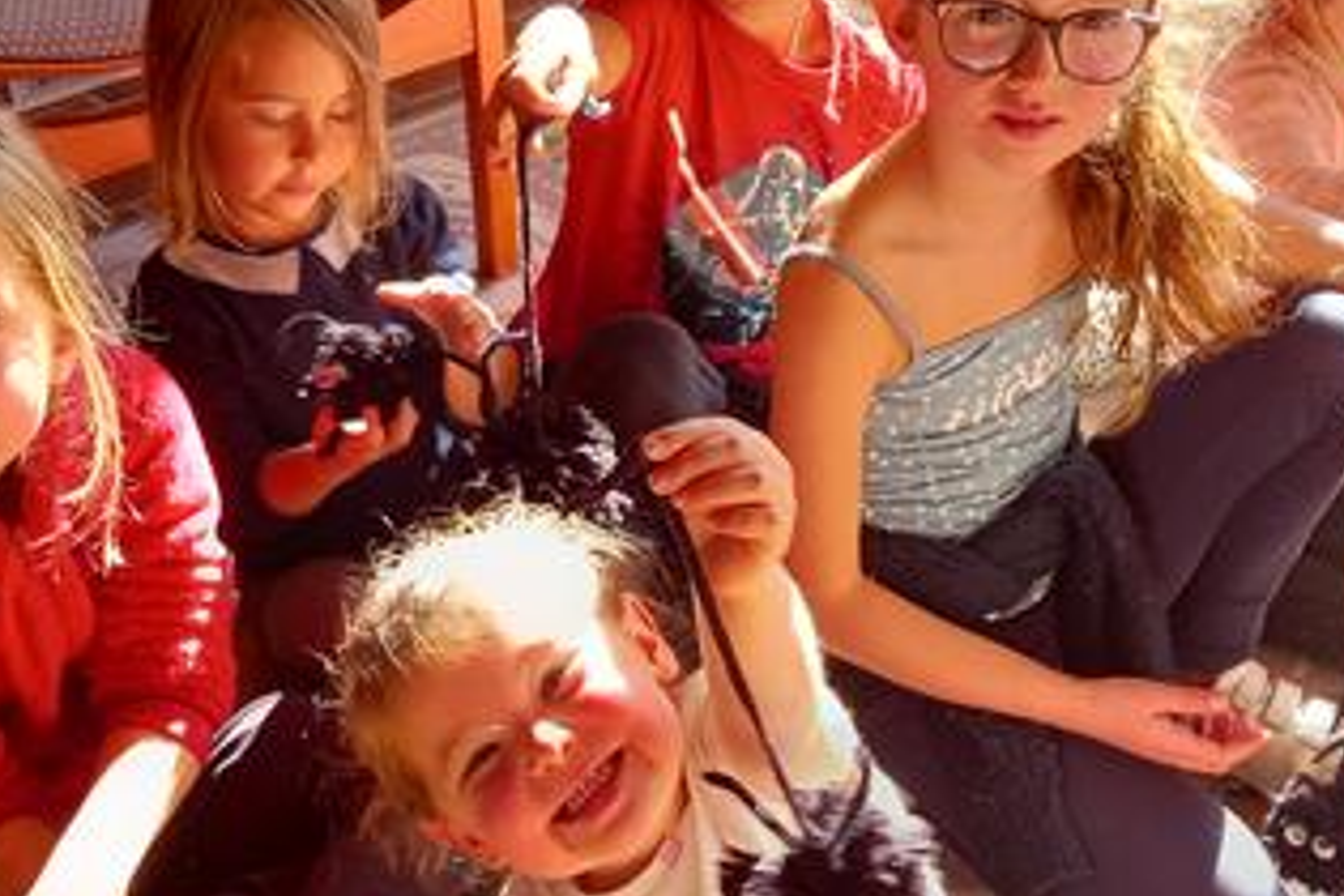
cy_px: 687
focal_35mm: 66
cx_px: 585
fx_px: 2464
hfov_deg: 30.5
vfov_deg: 20.4
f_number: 2
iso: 50
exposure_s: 1/59
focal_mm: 4.6
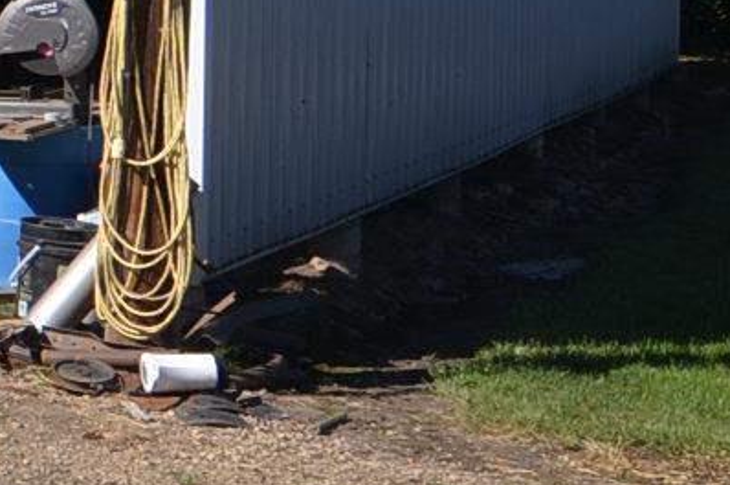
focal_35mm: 102
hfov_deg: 14.1
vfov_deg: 13.1
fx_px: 2067
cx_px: -1001
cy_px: -51
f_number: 7.1
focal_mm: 11
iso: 100
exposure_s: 1/250
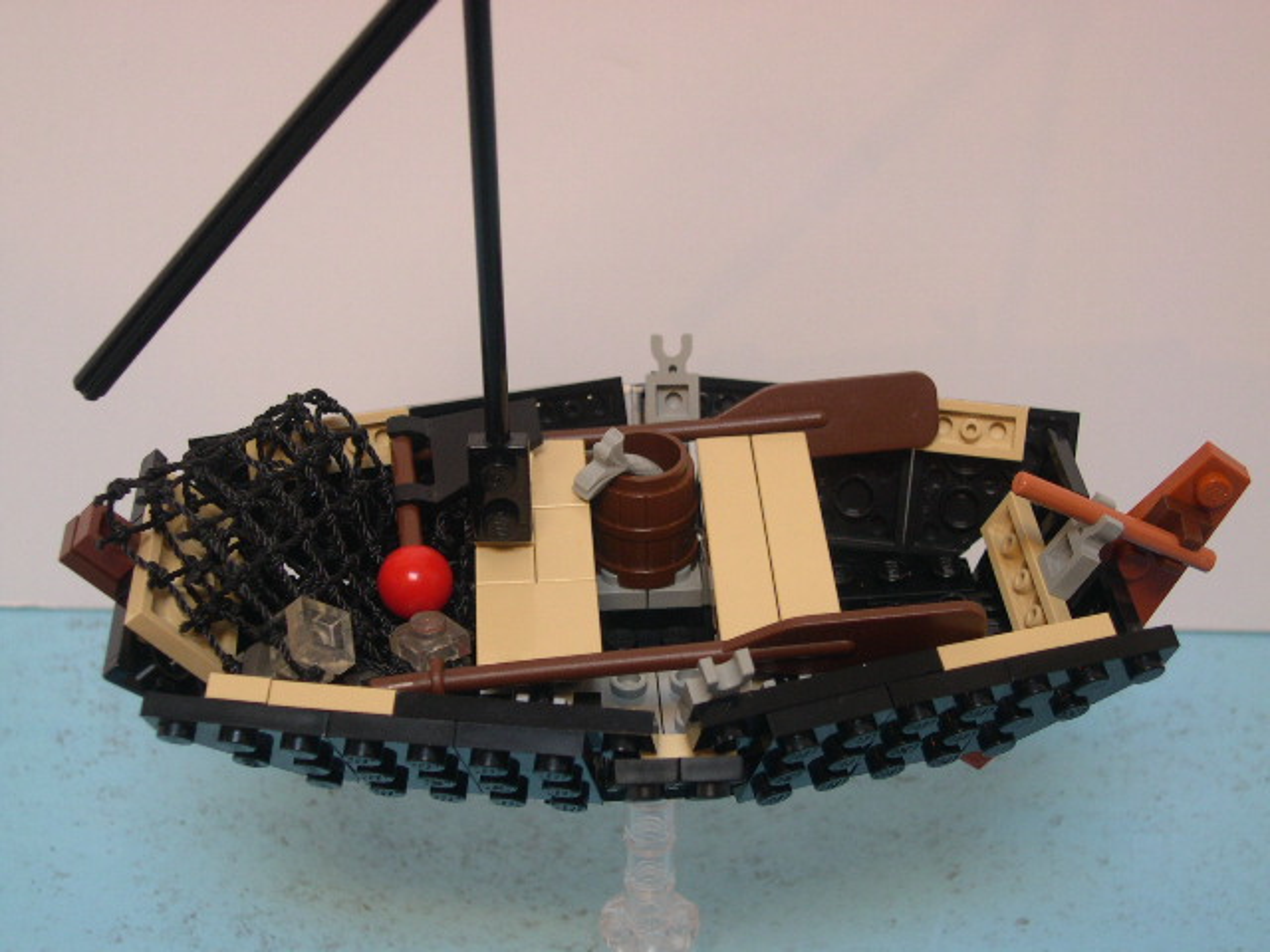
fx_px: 2091
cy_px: 476
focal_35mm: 57
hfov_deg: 33.8
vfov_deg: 25.7
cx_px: 635
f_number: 3.4
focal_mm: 12.2
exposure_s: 1/4.8
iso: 115
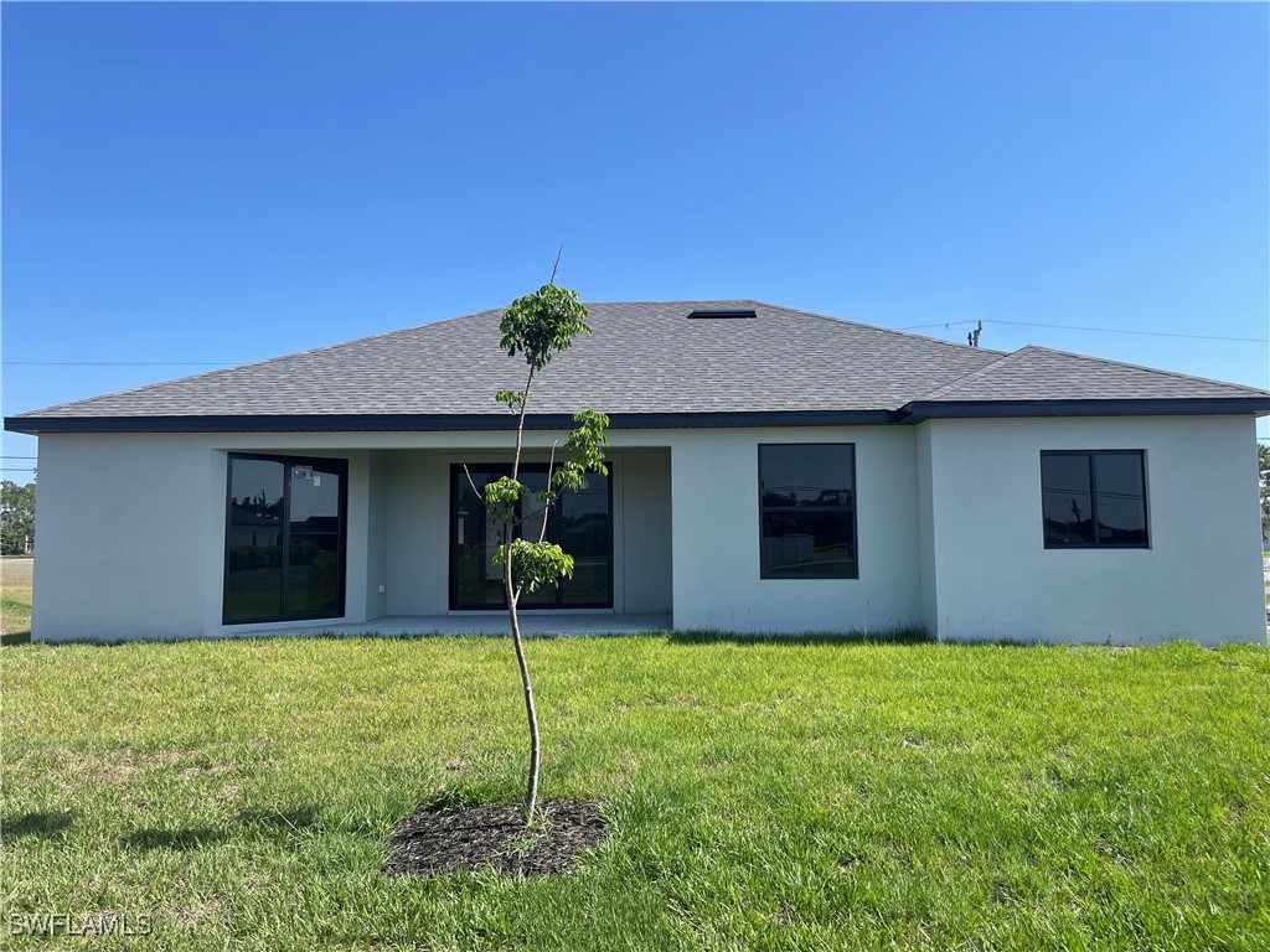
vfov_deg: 53.1
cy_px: 476
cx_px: 635
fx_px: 954
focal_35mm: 26
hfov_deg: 67.3
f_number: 1.6
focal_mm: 4.2
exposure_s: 1/2564
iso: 32
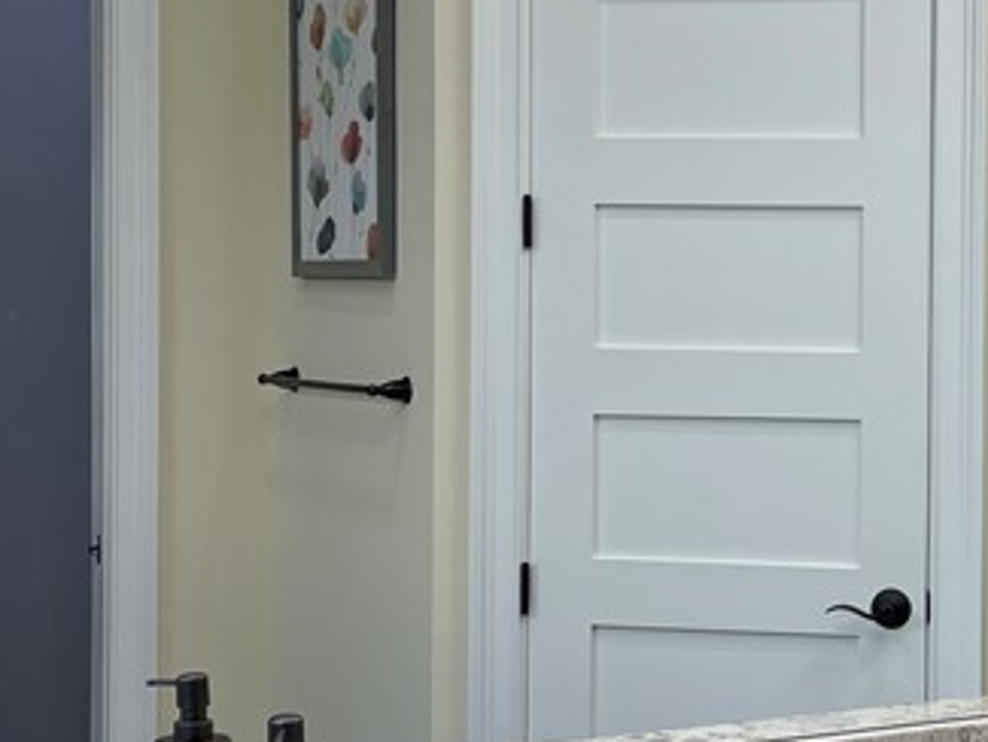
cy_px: 341
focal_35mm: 82
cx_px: 885
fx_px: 2341
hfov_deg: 23.2
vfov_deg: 18.0
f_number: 1.6
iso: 40
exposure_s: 1/120
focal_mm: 5.1
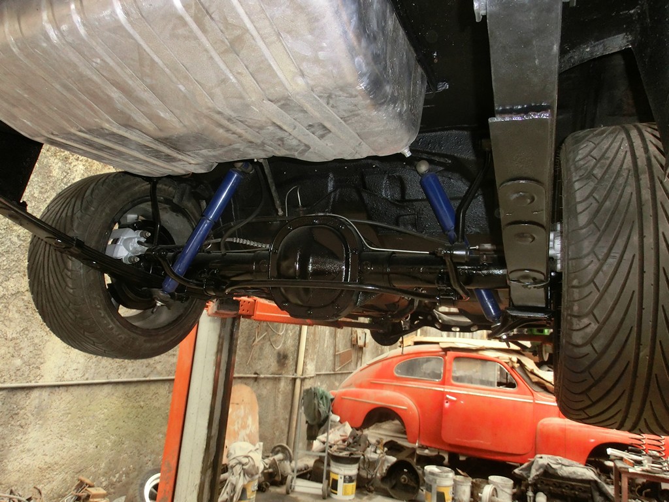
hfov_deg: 71.6
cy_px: 251
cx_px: 334
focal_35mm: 24
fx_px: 464
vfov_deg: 56.8
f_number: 3
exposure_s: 1/25
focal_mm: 4.24
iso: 400
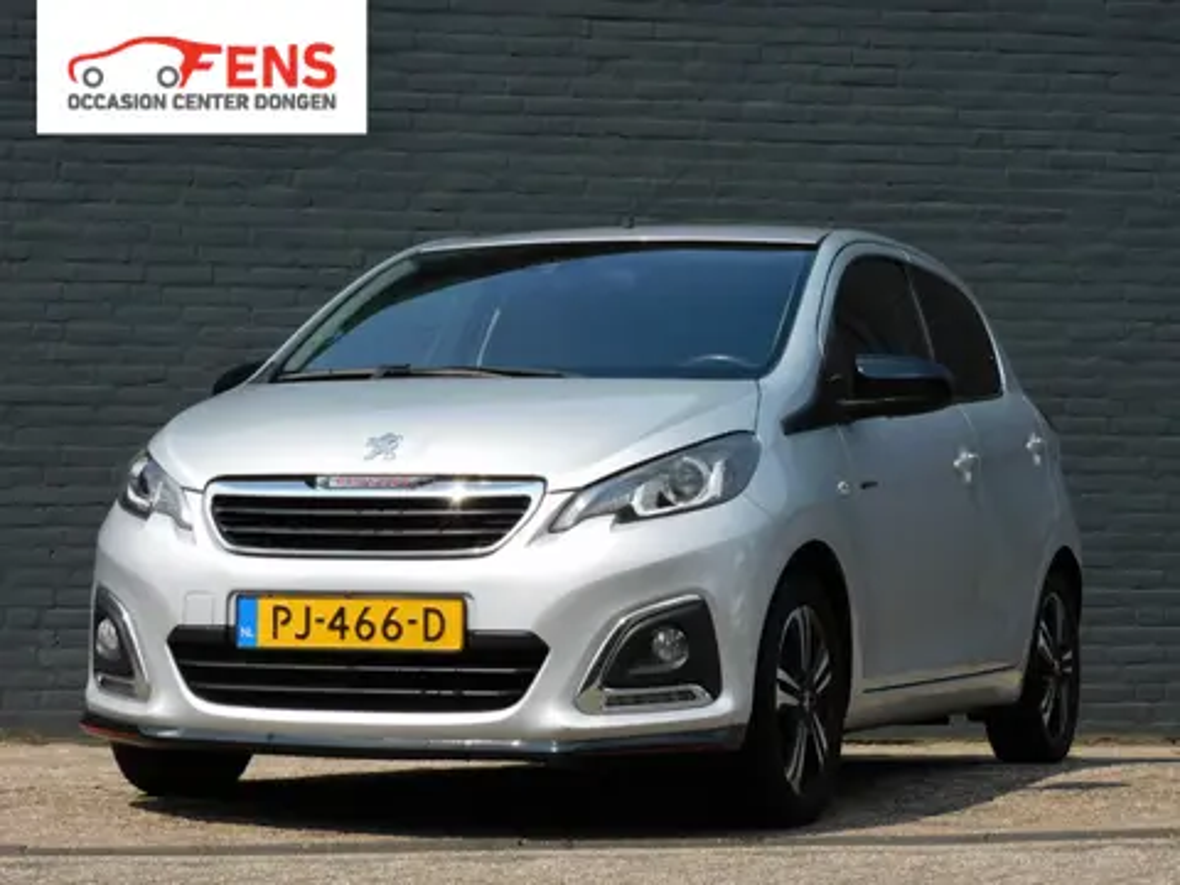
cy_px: 442
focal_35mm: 105
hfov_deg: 18.7
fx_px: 3579
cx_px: 590
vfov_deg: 14.1
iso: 125
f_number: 4.8
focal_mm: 18.8
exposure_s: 1/800
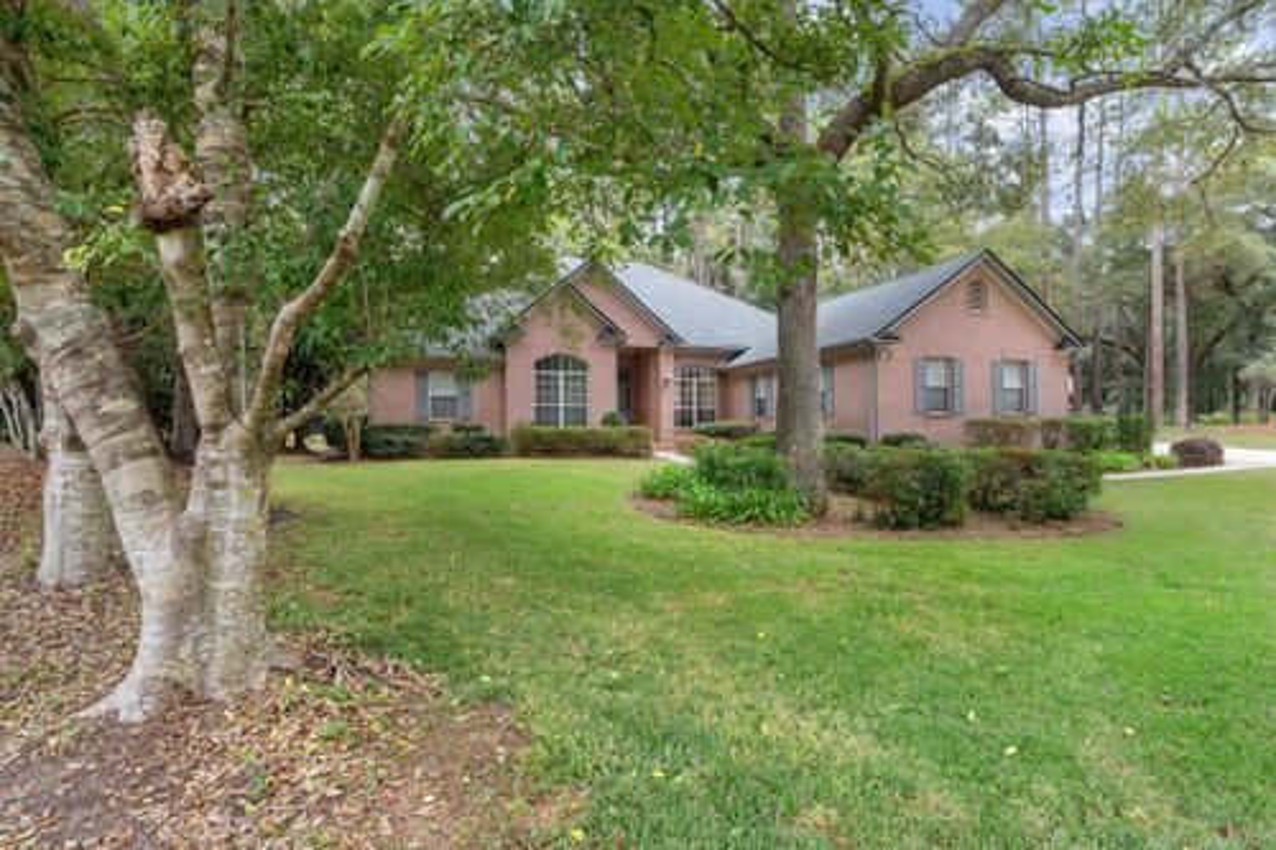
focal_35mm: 19
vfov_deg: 64.5
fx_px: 673
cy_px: 425
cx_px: 638
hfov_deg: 86.9
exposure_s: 1/50
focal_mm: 19
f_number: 8
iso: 400
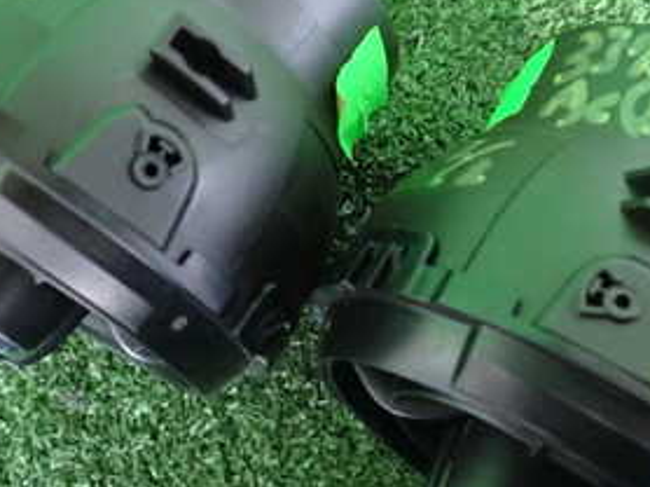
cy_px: 215
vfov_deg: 27.0
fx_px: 1013
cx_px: 365
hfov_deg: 35.5
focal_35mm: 54
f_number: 2
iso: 800
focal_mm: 4.5
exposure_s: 1/30
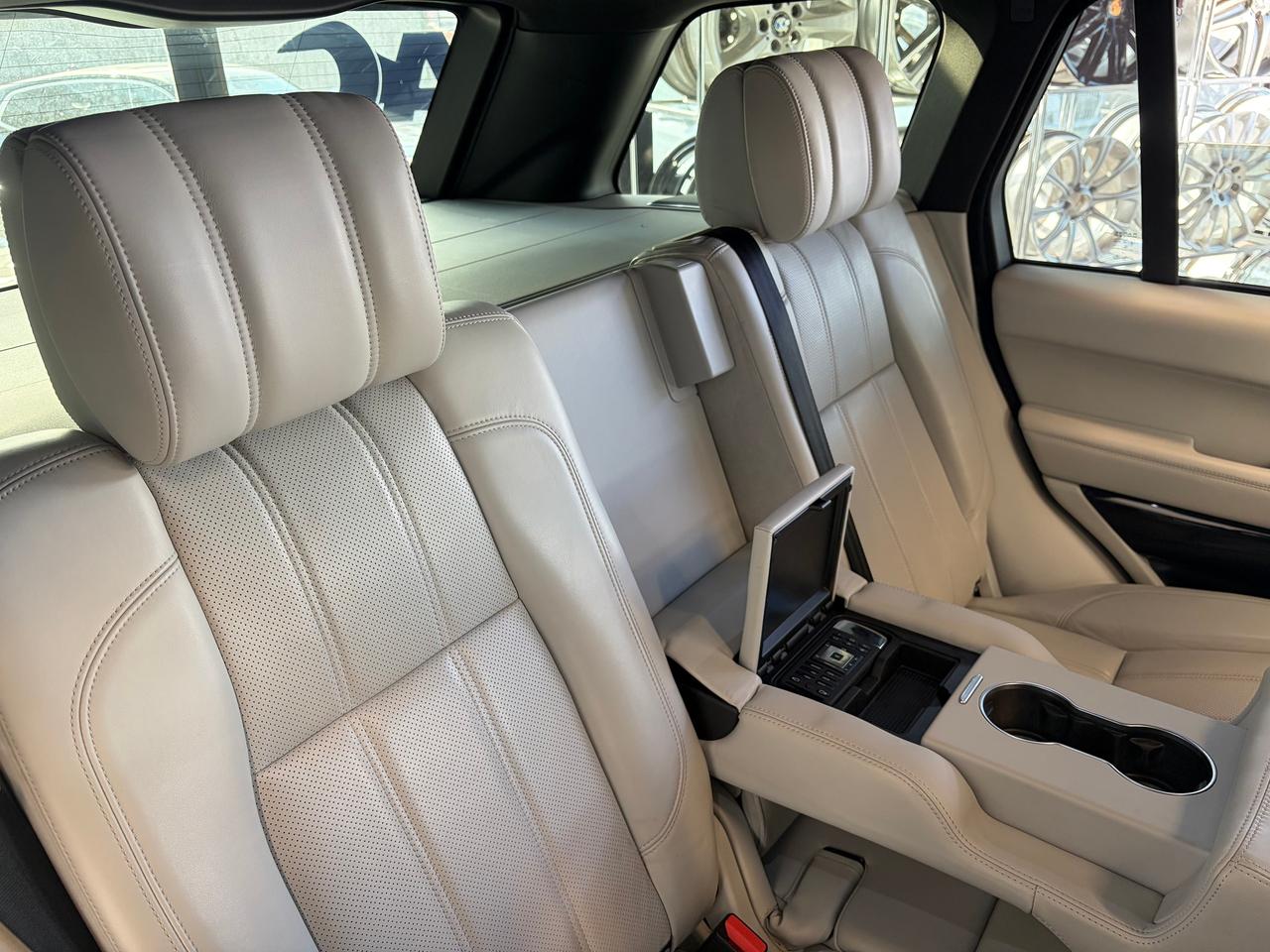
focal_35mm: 26
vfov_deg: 53.1
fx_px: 954
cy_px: 476
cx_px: 635
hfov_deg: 67.3
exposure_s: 1/83
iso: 125
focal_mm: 5.96
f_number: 1.6
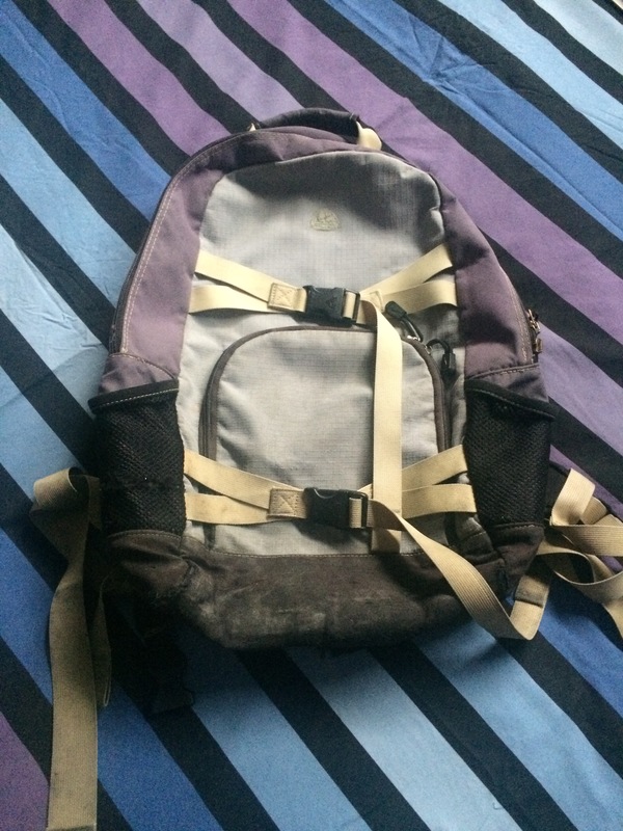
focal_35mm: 29
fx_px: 696
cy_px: 416
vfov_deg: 61.7
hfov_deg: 48.2
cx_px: 312
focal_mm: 4.15
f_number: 2.2
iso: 500
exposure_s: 1/17
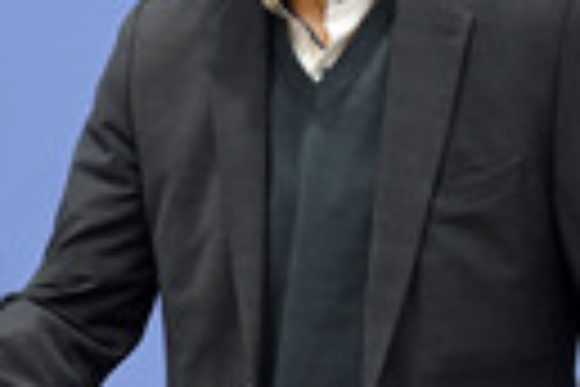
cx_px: -61
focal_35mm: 112
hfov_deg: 17.6
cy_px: 189
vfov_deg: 12.2
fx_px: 1804
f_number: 5.6
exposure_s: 1/400
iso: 5000
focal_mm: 32
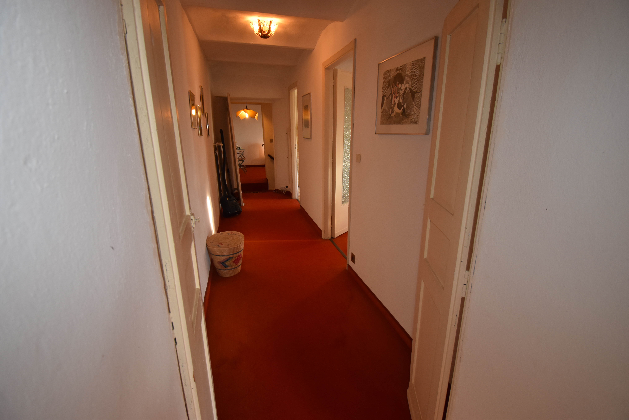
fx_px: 262
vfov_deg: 77.3
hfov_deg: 100.4
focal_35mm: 15
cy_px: 210
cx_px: 314
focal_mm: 10
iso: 800
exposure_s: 1/80
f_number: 4.5
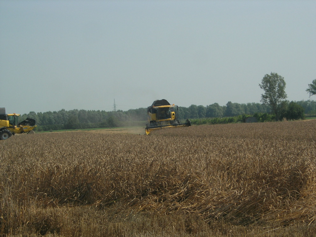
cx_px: 158
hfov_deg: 17.4
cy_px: 118
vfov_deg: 13.1
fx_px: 1032
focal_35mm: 113
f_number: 8.2
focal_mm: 23.4
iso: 64
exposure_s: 1/288
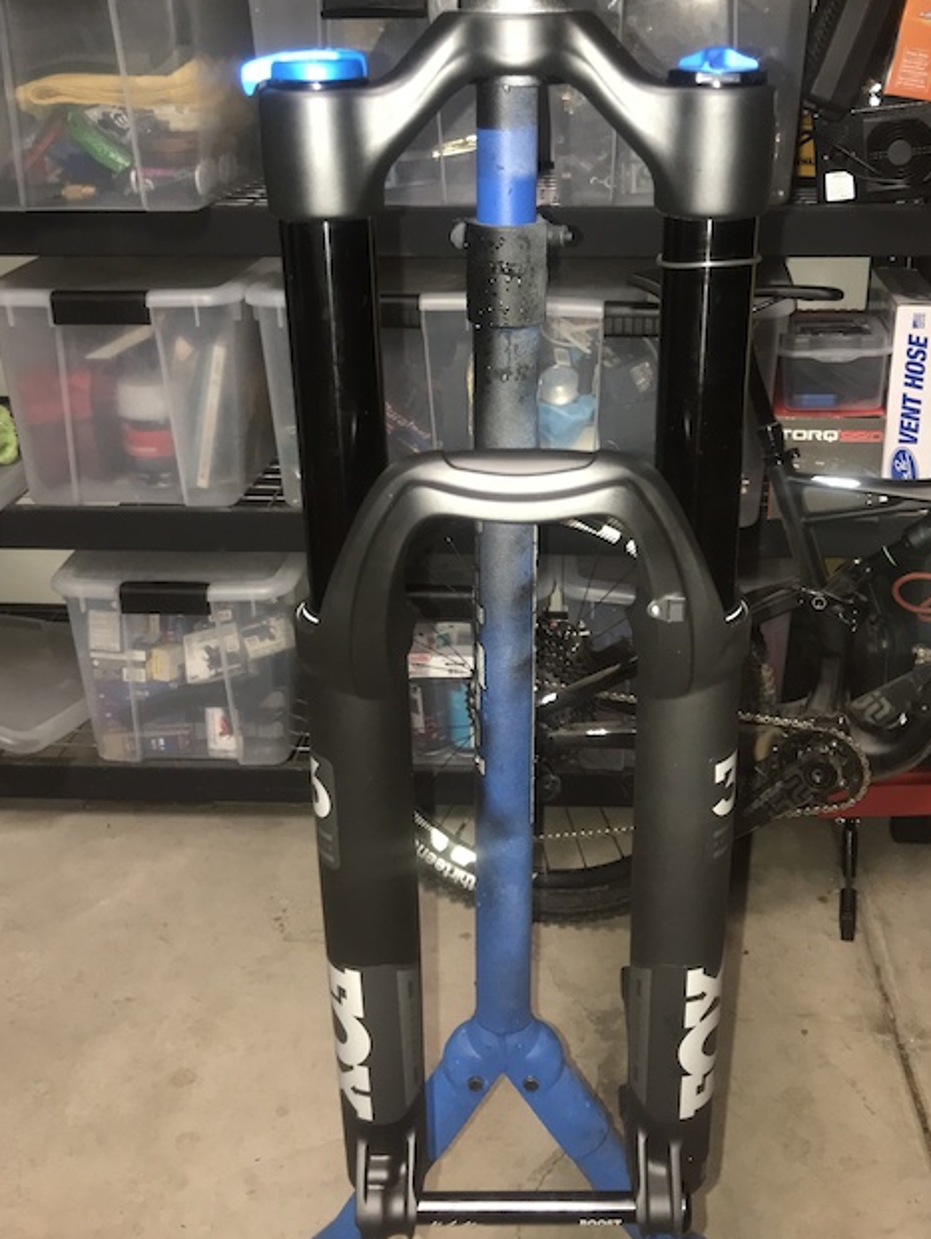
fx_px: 1290
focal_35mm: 36
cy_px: 518
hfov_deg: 39.6
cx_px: 532
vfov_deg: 51.1
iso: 80
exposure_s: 1/16
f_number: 1.8
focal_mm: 3.99
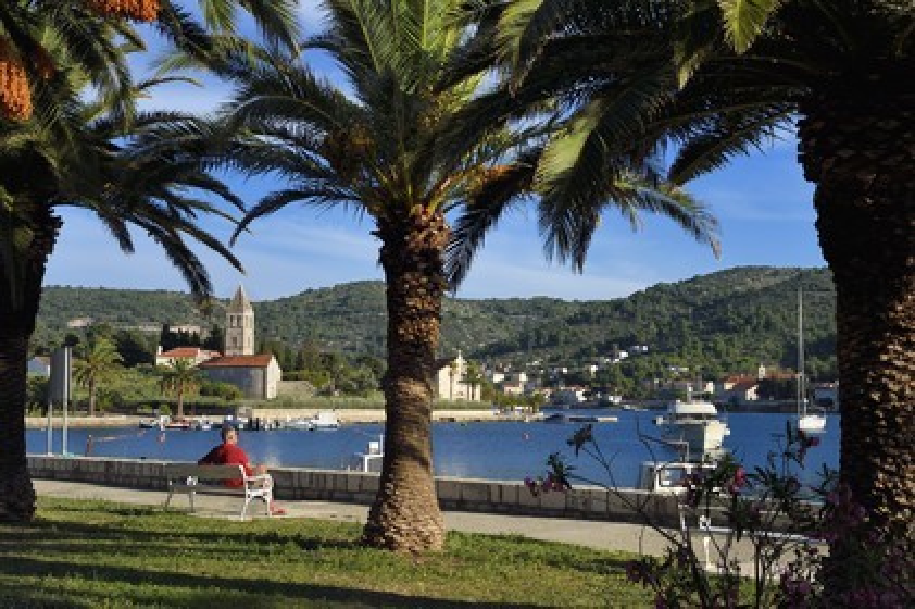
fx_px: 1219
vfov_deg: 28.0
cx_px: 458
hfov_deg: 41.1
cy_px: 304
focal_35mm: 48
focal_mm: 48
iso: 200
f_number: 14
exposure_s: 1/250
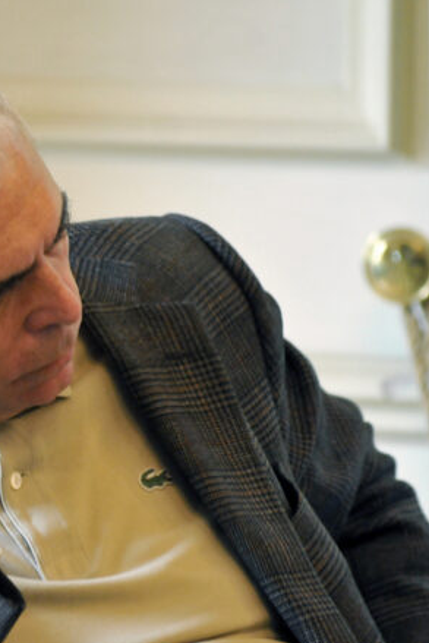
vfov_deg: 4.3
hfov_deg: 2.9
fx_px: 8483
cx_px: 26
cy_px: 324
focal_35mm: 475
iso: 1250
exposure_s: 1/60
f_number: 4
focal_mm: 200
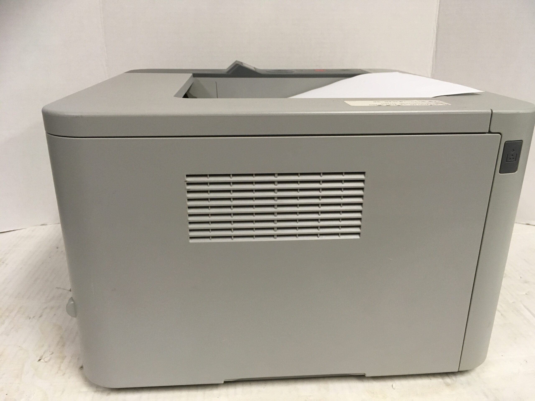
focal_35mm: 29
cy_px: 200
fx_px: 448
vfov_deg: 48.2
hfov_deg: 61.7
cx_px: 268
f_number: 2.2
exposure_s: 1/30
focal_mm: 4.15
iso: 125
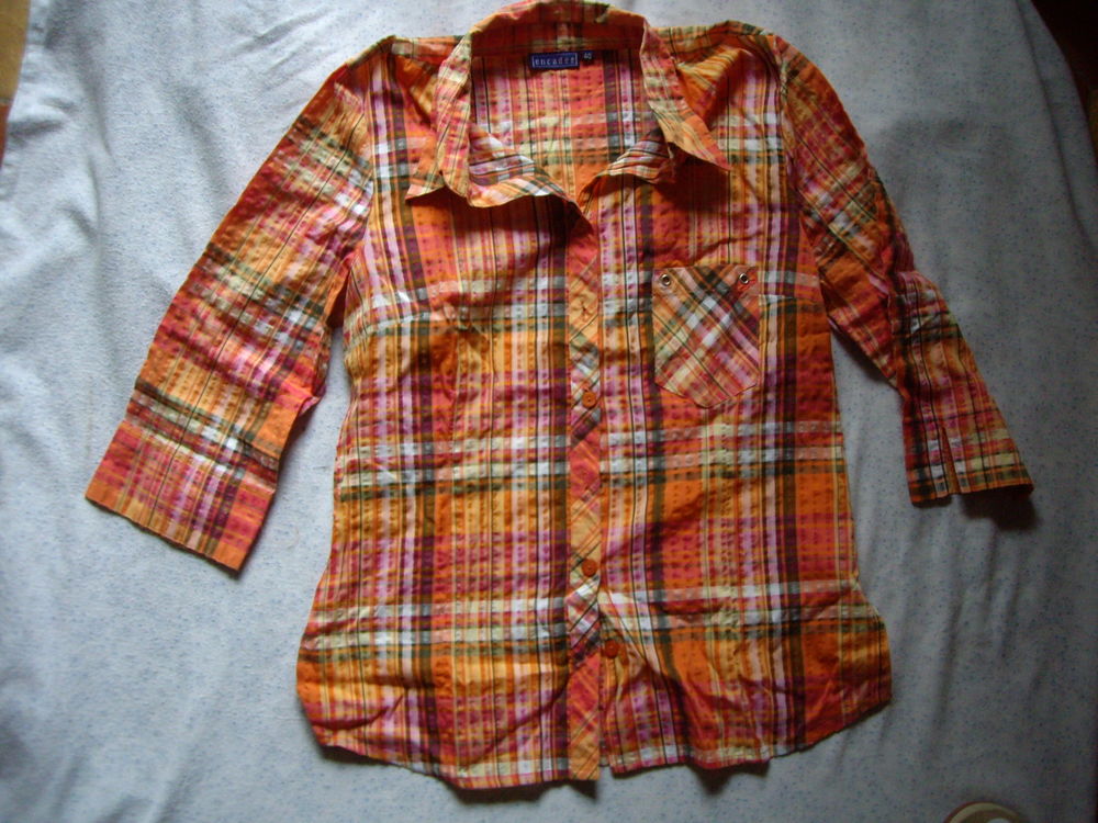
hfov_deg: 49.0
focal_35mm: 38
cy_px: 412
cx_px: 549
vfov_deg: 37.7
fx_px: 1205
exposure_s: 1/25
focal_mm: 6.2
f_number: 2.7
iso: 200
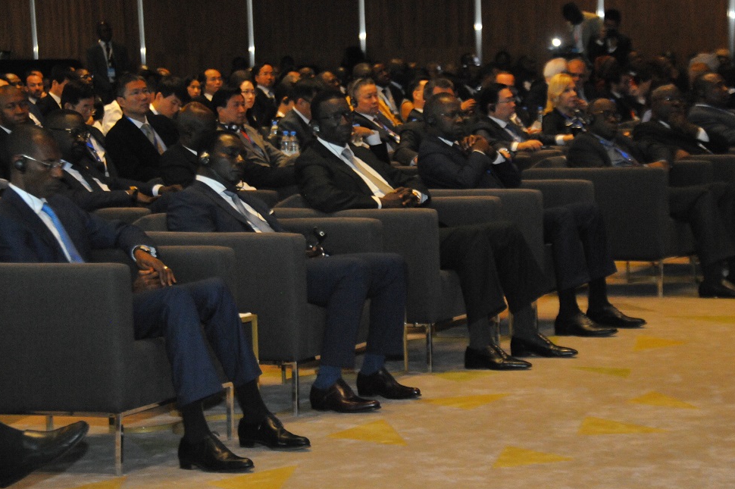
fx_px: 2509
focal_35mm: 123
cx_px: 392
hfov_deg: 16.7
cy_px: 238
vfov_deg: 11.1
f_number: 5.6
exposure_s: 1/100
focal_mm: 105
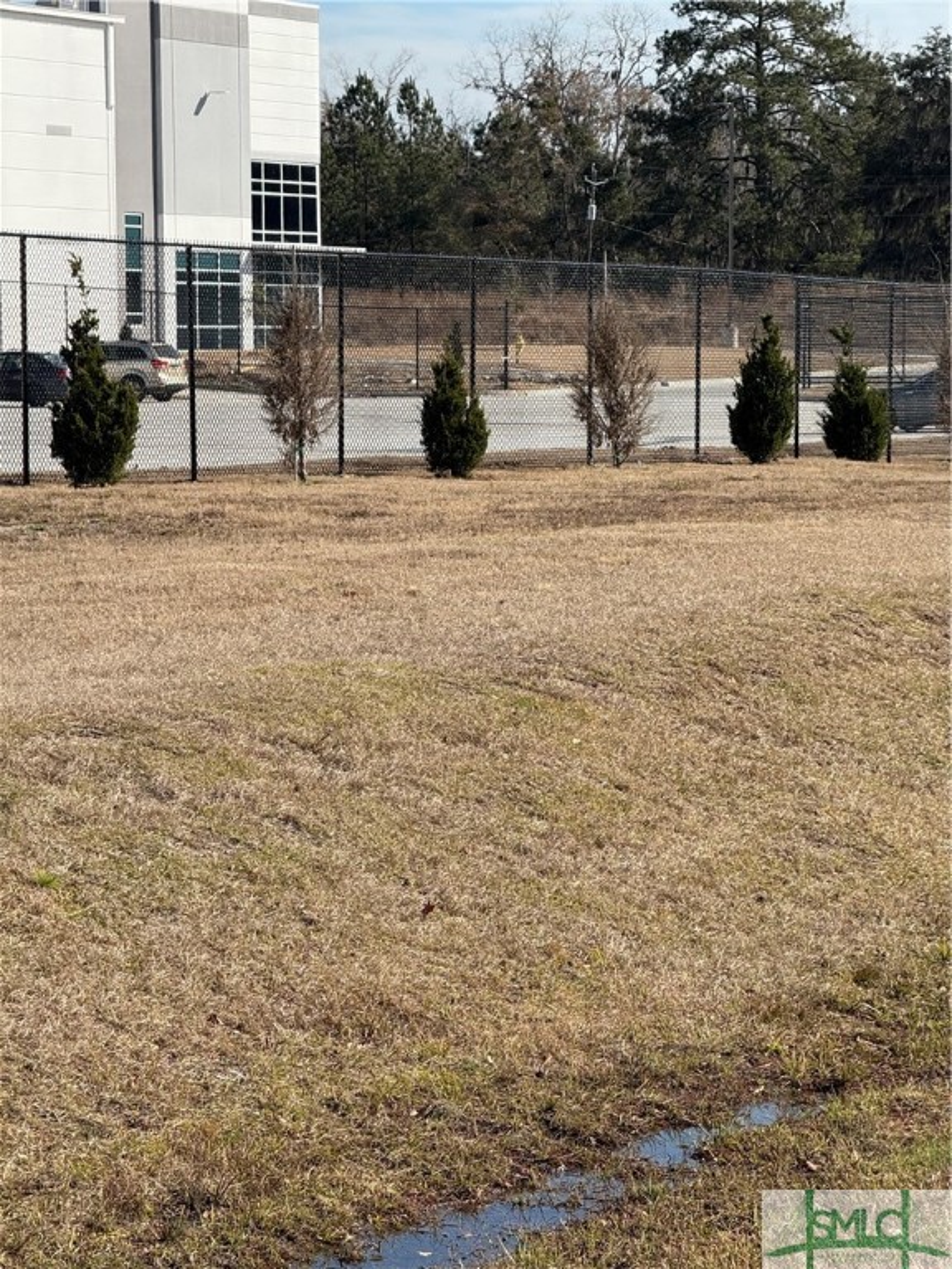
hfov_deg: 12.3
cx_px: 476
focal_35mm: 120
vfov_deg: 16.4
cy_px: 634
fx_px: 4400
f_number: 2.8
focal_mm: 15.66
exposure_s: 1/1451
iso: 64
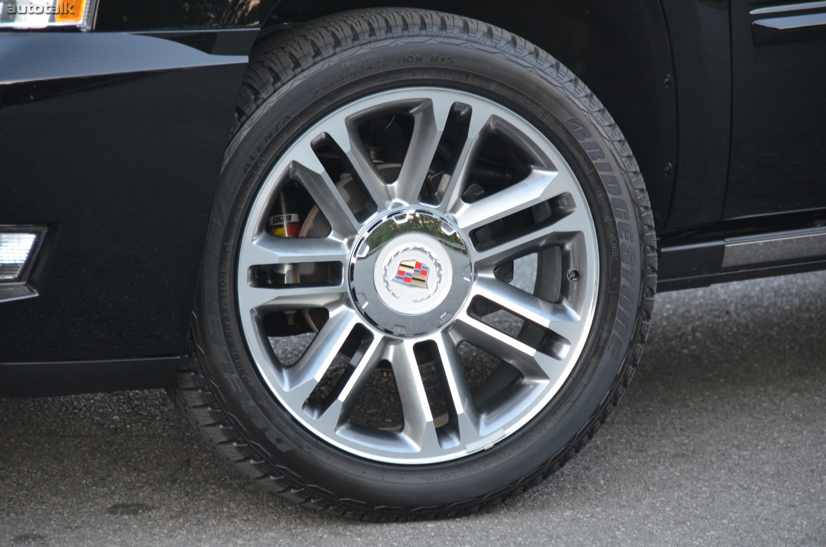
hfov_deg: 10.2
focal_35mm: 202
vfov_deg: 6.8
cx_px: 413
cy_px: 274
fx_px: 4637
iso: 1600
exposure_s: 1/30
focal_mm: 135
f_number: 5.6
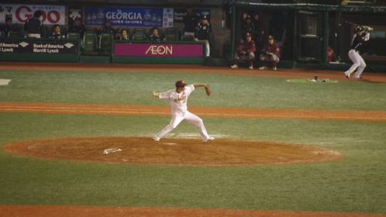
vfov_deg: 2.6
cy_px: 102
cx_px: 193
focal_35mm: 473
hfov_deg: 4.6
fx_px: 4841
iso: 1600
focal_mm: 300
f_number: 5.8
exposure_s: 1/160
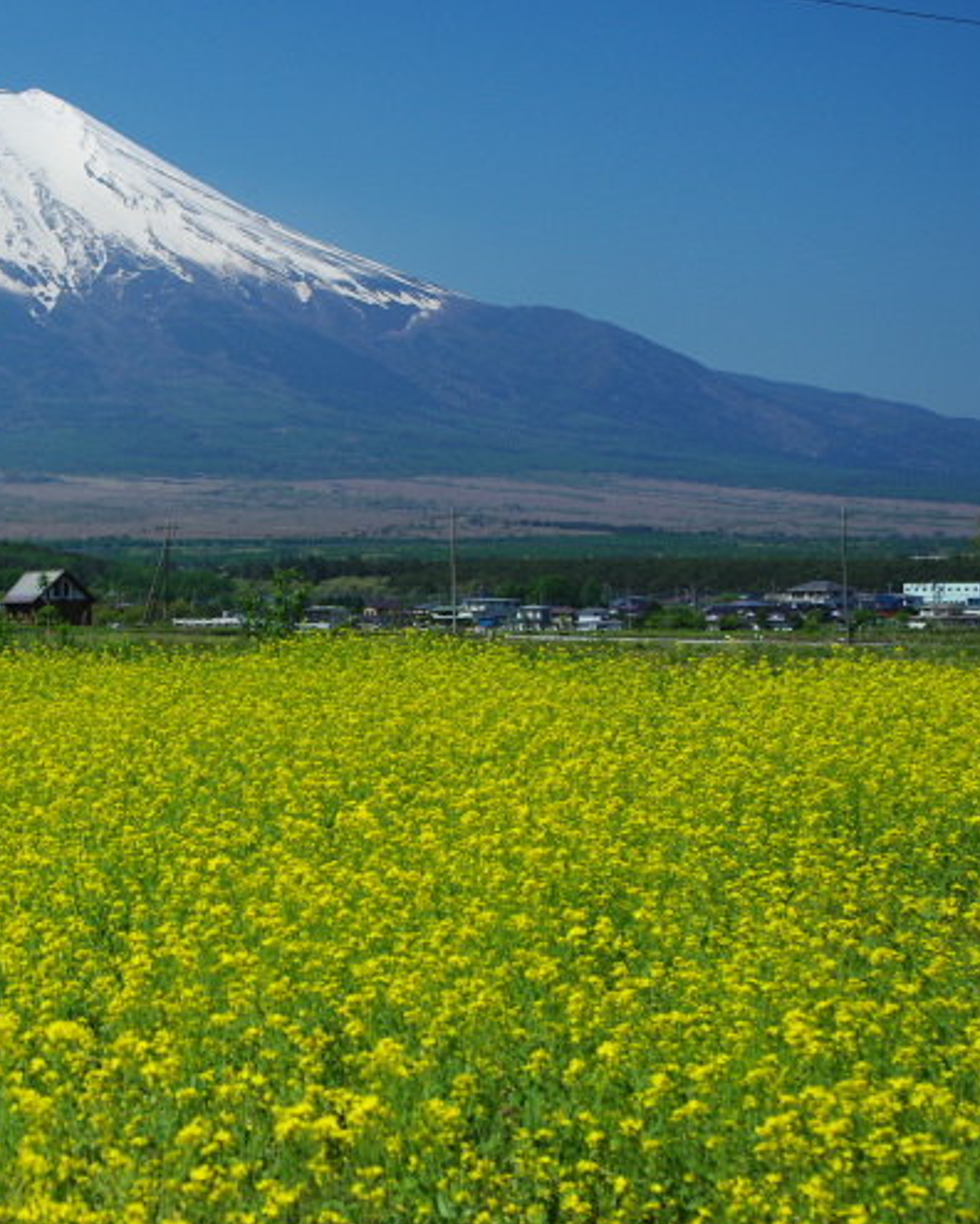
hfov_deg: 19.0
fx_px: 2864
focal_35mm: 79
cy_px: 614
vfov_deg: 24.1
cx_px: 45
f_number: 6.7
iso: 100
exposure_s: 1/180
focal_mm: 35
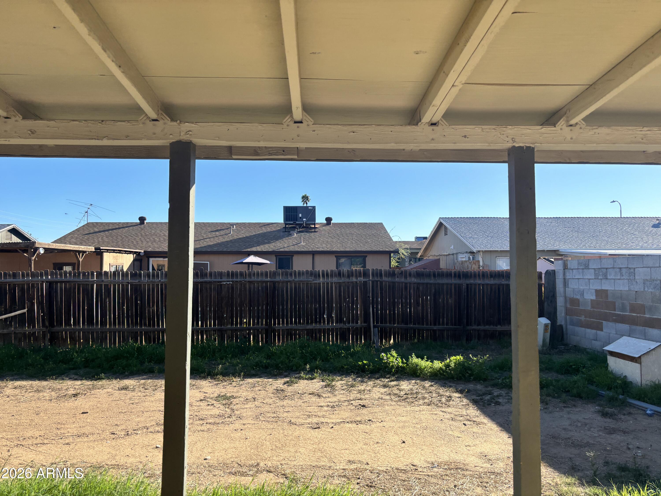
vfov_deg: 53.1
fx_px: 496
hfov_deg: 67.3
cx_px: 330
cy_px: 248
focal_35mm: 26
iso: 50
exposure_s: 1/1845
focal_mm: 5.96
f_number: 1.6
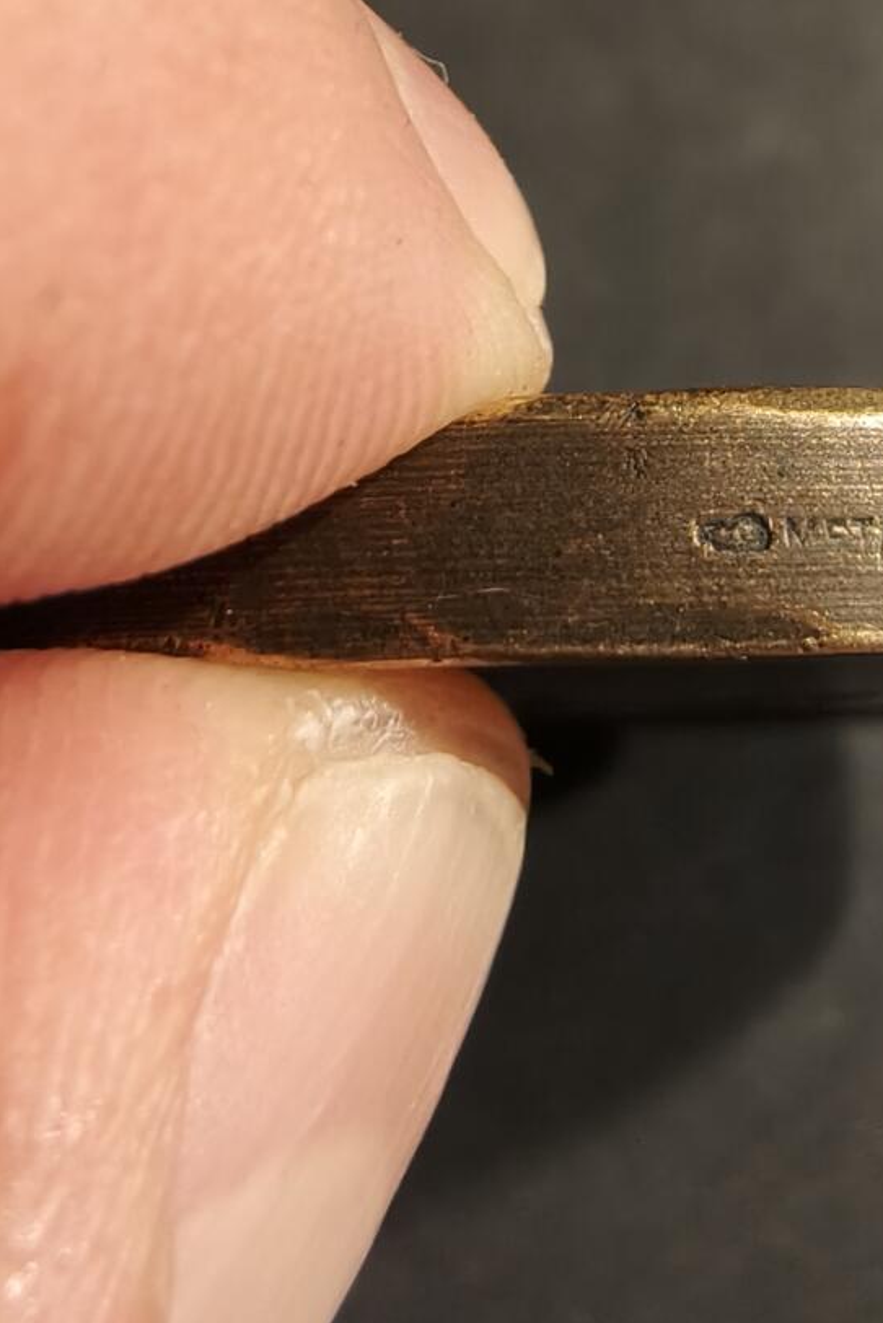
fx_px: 1948
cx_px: 912
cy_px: 655
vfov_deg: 37.5
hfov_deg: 24.2
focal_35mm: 53
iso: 200
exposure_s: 1/100
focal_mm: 2.32
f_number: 2
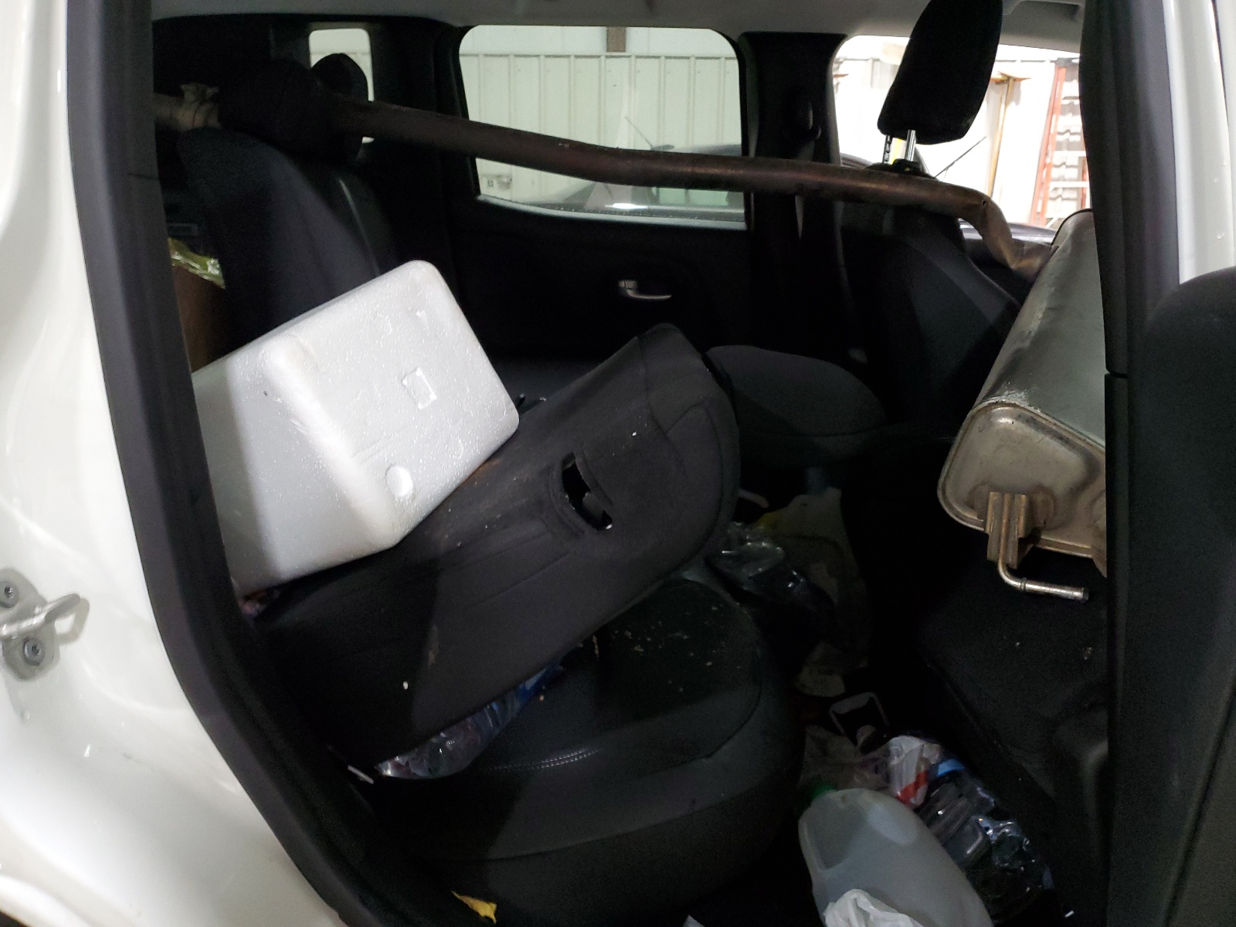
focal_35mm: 26
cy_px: 464
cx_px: 618
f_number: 1.5
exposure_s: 1/24
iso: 296
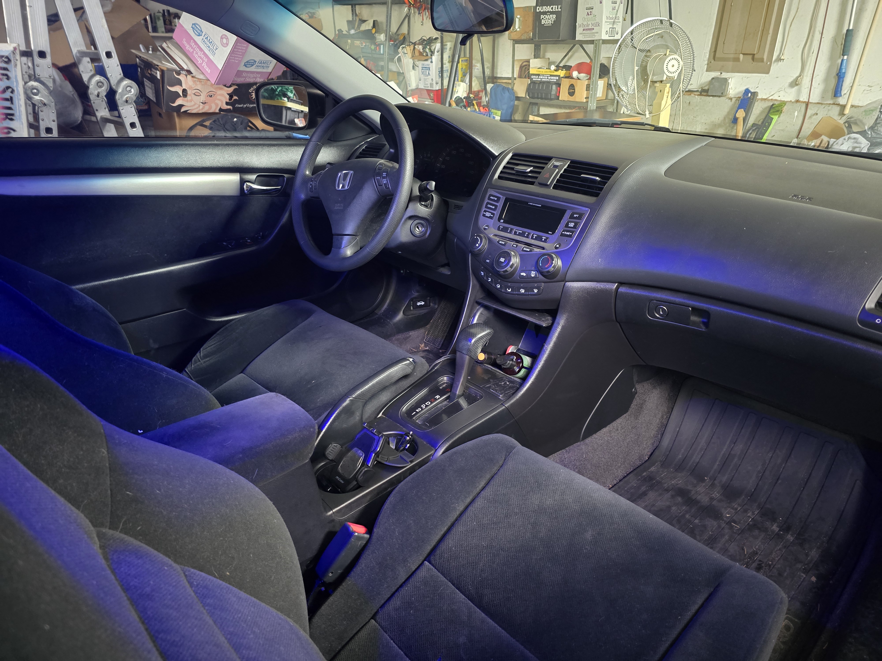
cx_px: 441
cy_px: 330
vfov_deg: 58.9
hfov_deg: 73.9
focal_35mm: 23
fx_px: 586
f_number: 1.7
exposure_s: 1/15
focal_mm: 6.3
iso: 1250
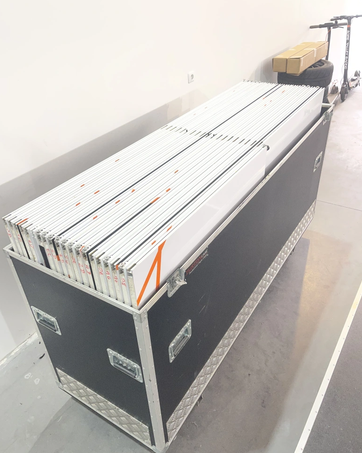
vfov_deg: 64.1
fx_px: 362
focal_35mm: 27
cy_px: 235
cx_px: 175
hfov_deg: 53.2
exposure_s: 1/100
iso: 80
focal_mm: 5.1
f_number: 1.6
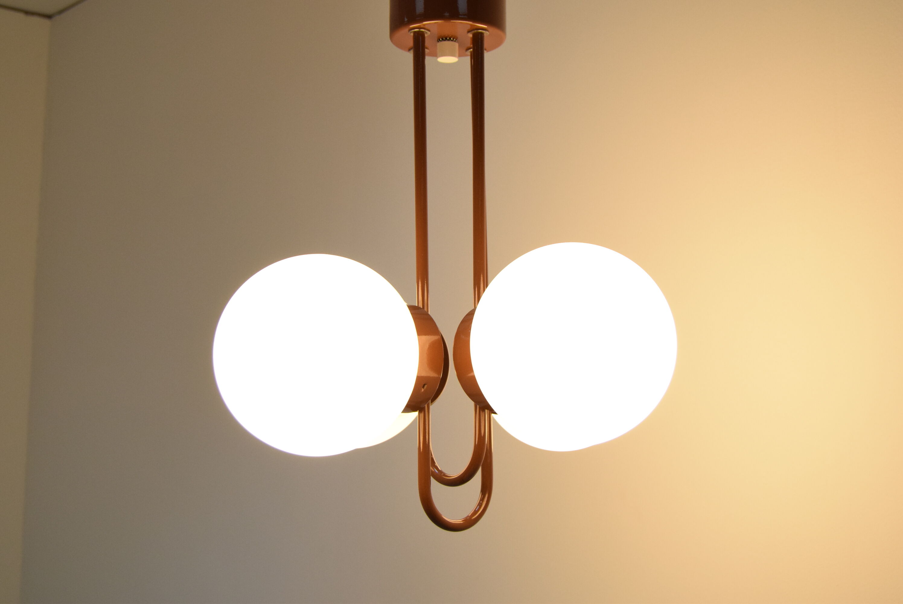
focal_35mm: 48
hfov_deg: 41.1
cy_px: 302
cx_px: 452
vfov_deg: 28.1
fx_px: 1205
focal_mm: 32
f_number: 5.6
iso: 1600
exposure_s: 1/125
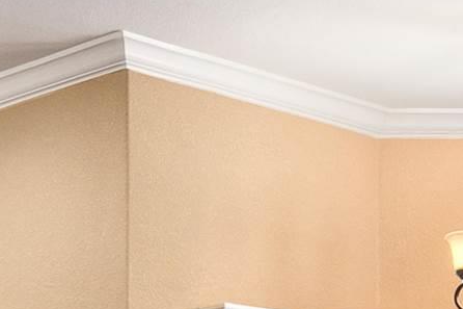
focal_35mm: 124
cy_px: 623
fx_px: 1594
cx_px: 299
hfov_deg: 16.5
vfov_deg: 10.2
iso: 1250
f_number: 5.6
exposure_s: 1/13
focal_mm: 18
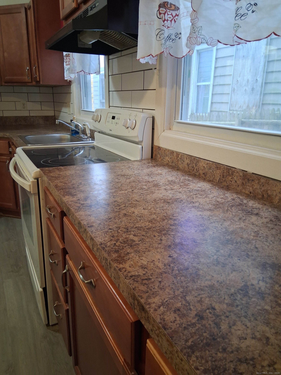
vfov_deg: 67.3
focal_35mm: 26
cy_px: 188
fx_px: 281
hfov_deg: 53.1
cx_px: 140
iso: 400
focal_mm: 3.98
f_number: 1.8
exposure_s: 1/40
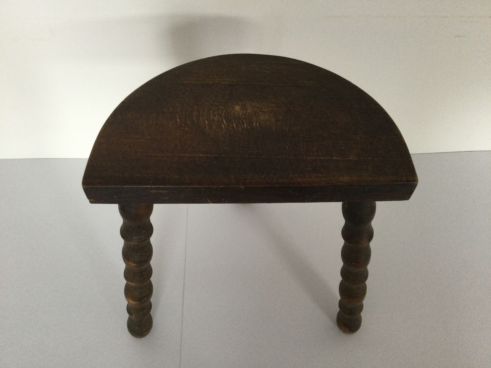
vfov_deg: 45.4
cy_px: 184
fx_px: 440
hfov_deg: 58.4
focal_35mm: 31
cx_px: 246
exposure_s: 1/33
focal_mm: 3.3
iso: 200
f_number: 2.4
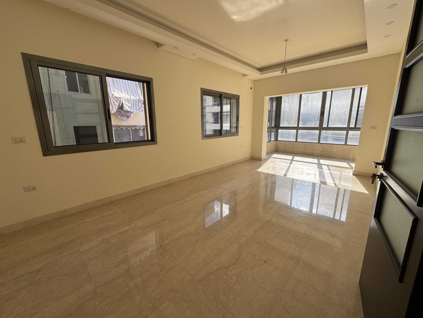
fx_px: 171
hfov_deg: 102.1
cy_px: 159
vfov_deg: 85.7
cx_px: 212
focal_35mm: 14
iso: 40
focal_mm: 2.22
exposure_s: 1/178
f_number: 2.2
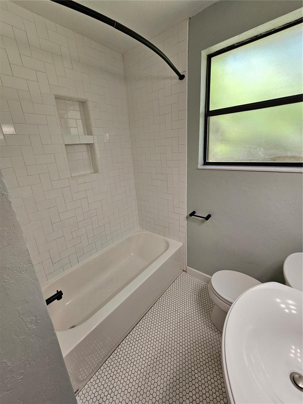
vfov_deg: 106.2
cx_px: 152
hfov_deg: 89.9
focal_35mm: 13
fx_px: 152
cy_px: 202
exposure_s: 1/60
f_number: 2.2
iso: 80
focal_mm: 2.2
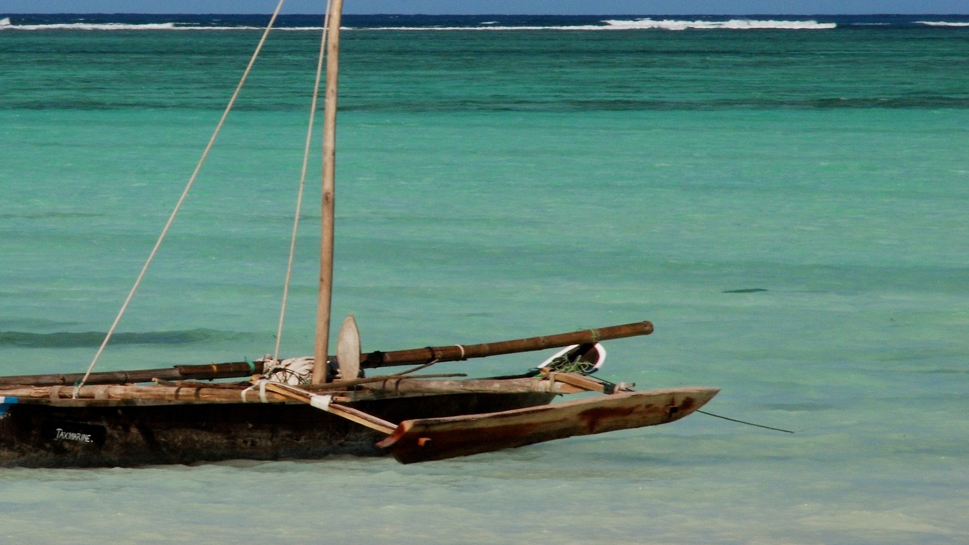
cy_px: 173
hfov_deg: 4.2
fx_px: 13157
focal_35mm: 512
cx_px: 189
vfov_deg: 2.4
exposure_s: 1/160
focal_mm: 200
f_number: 25
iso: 400
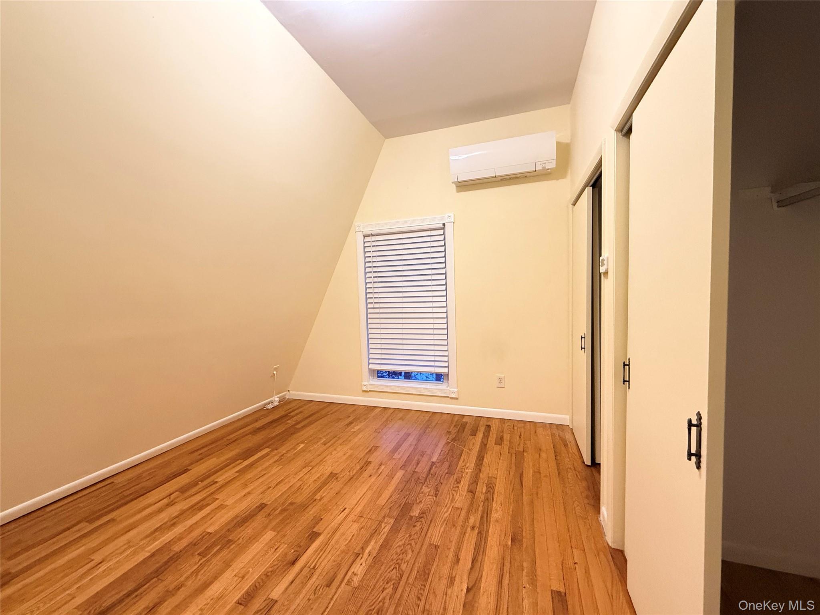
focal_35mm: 14
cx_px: 410
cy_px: 308
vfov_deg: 85.7
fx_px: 332
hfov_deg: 102.1
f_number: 2.2
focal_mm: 2.22
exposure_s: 1/60
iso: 500
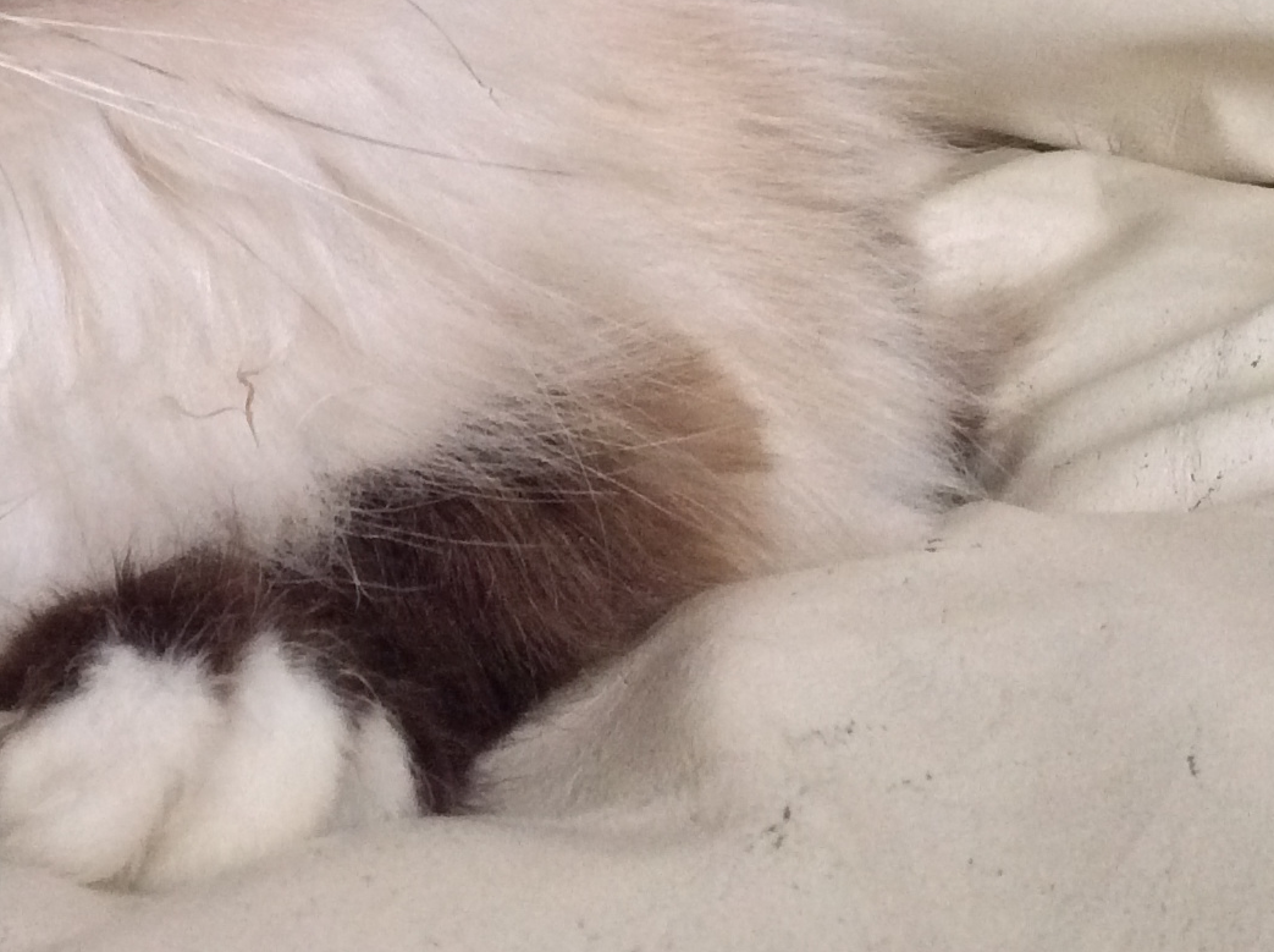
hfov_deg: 22.9
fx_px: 3013
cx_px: -2
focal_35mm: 82
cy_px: -209
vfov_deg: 17.1
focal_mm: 3.3
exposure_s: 1/24
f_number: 2.4
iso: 125
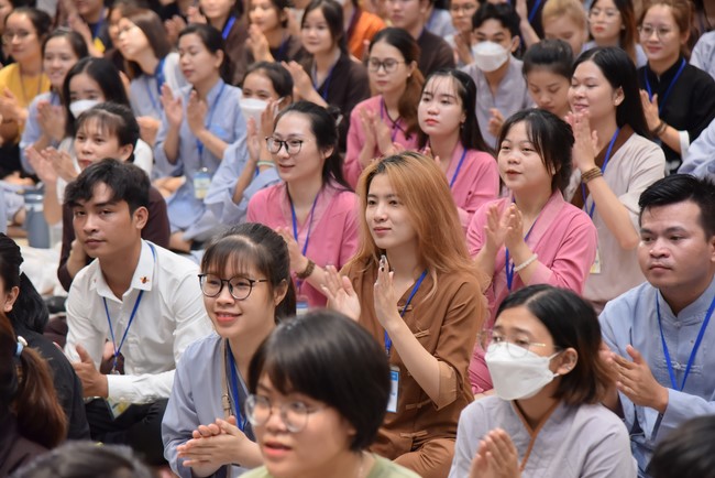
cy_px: 239
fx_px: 2086
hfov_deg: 19.4
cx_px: 358
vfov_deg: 13.1
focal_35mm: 105
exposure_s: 1/125
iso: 1600
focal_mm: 105
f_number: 4.5
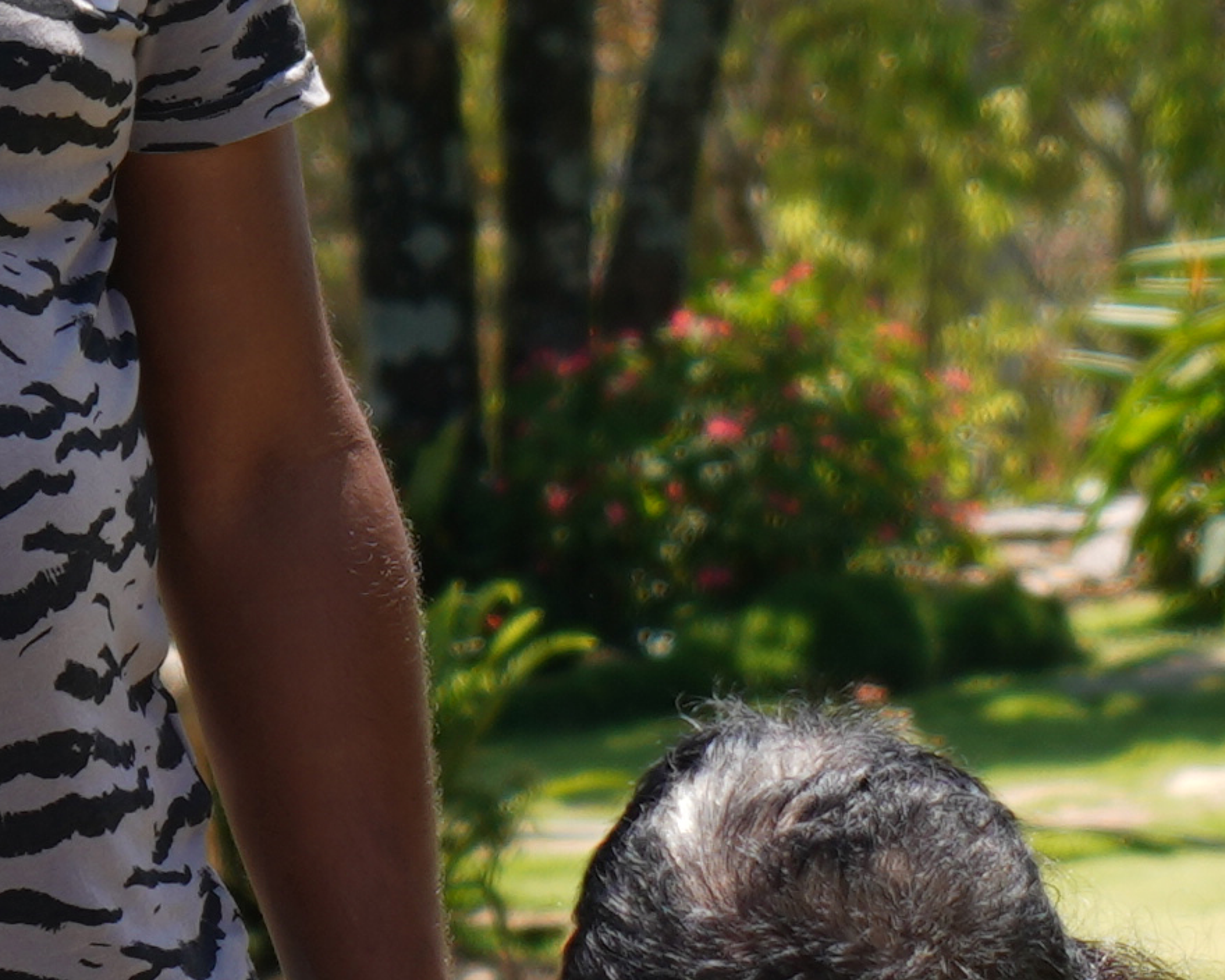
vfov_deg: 3.8
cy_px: 819
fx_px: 14756
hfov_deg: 4.7
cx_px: 46
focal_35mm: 407
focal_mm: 48
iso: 80
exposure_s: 1/400
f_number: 4
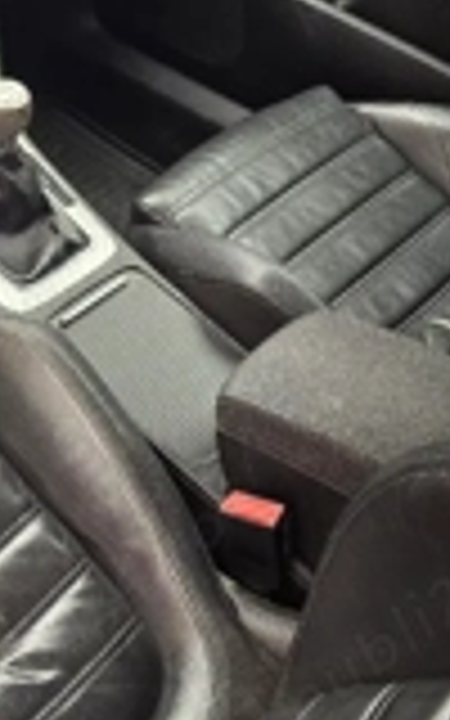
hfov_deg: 19.2
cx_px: -180
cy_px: 320
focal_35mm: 61
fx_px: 1197
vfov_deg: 33.4
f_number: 1.7
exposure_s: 1/101
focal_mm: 6.3
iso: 200
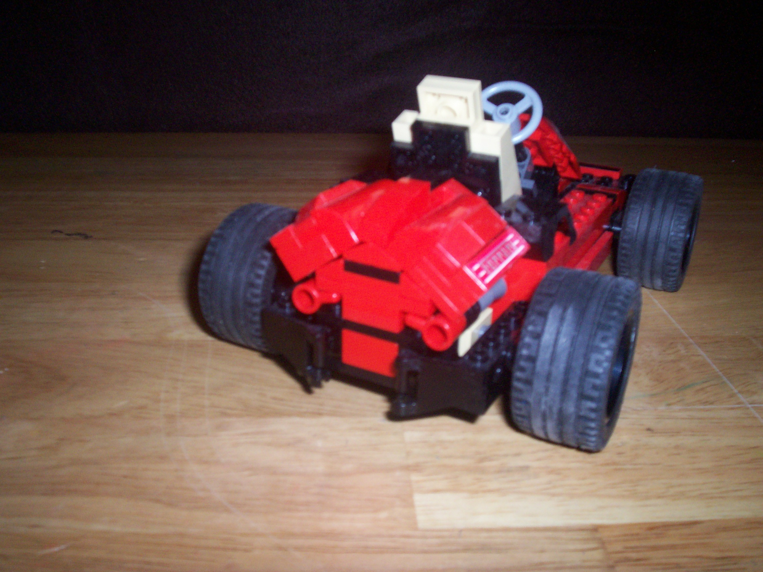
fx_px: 794
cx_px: 382
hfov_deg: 51.4
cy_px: 286
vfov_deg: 39.7
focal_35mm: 36
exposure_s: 1/64
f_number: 4.5
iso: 140
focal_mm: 5.9
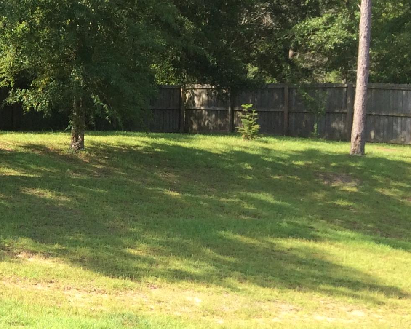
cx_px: -198
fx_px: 1058
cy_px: 143
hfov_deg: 19.3
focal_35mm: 87
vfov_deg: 17.7
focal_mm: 4.15
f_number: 2.2
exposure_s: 1/570
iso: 32
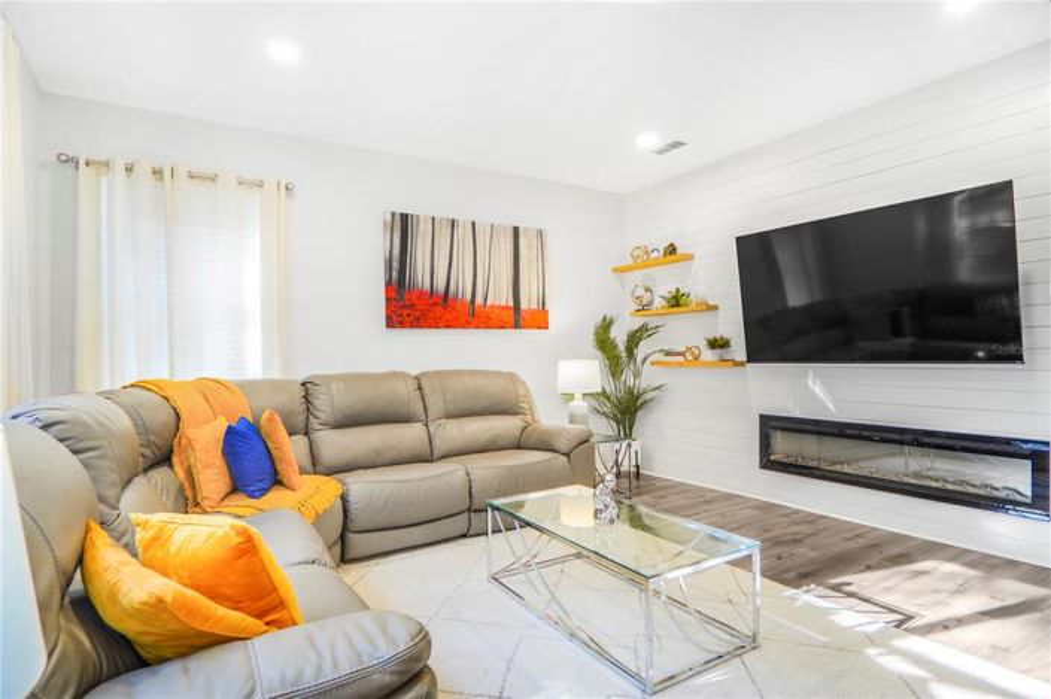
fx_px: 525
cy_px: 350
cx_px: 526
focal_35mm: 18
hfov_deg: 90.0
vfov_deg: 67.3
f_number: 3.2
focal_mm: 12
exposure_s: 1/80
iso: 400
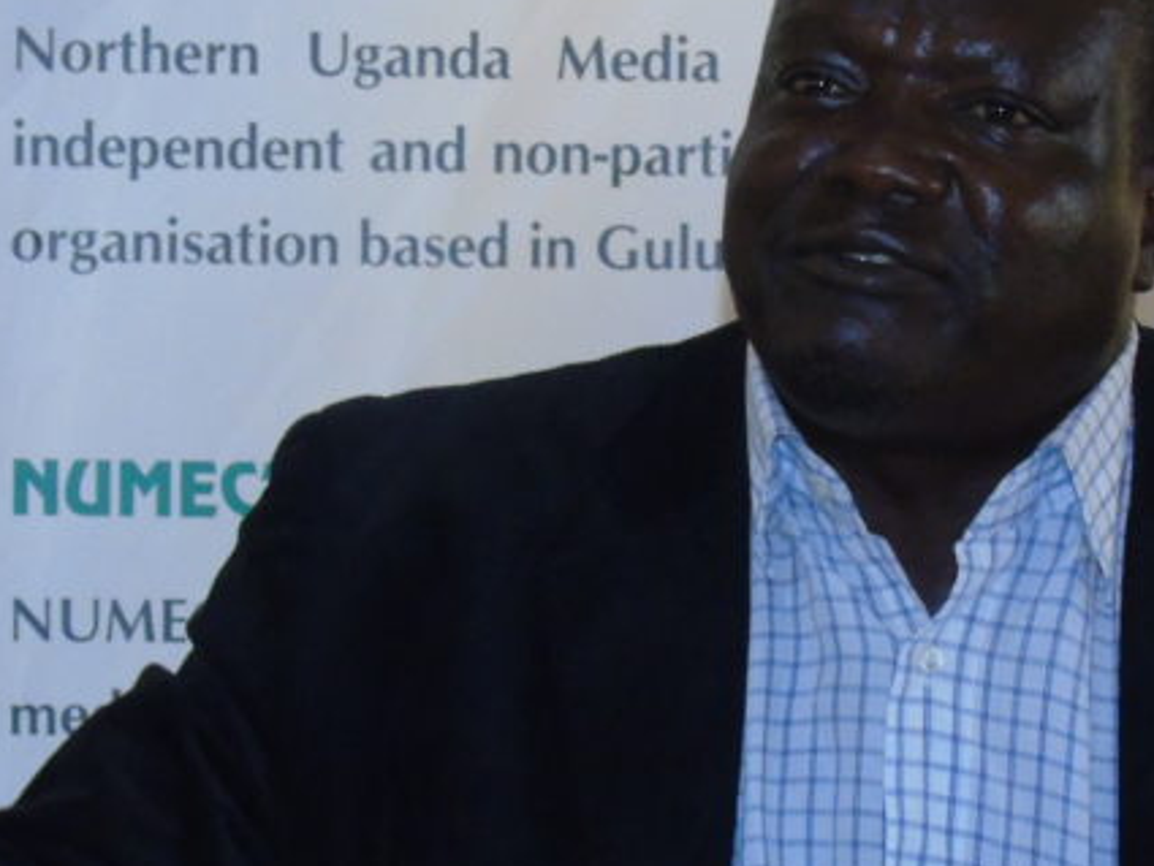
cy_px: 600
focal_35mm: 130
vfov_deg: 11.4
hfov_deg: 15.1
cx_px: 709
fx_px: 4335
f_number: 4.3
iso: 400
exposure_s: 1/60
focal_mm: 9.6
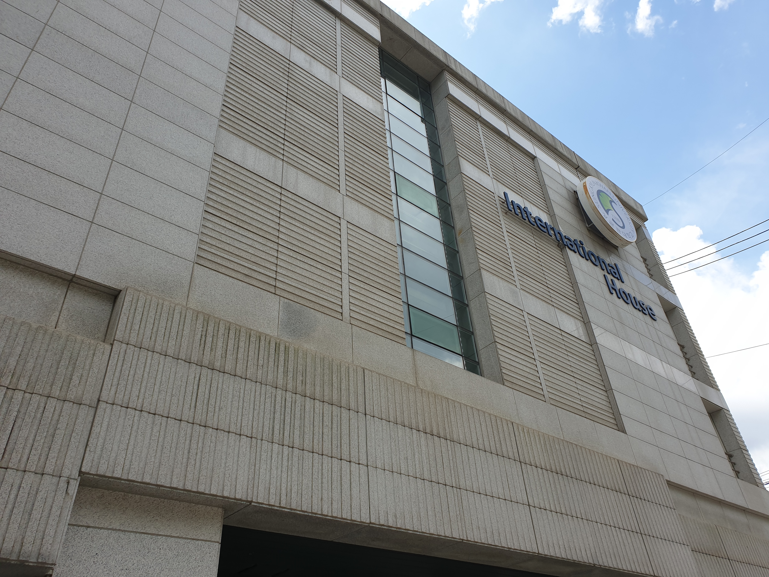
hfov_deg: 67.3
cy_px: 288
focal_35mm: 26
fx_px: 578
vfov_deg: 53.1
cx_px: 384
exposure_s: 1/1348
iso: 50
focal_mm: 4.3
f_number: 2.4
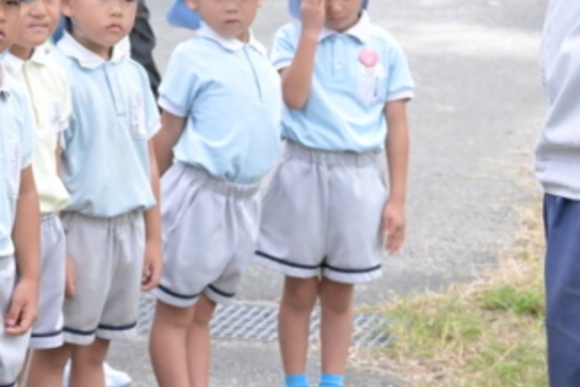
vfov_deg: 6.7
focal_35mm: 205
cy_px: -94
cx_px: -67
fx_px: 3303
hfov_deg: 9.9
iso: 5000
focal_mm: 67
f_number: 7.1
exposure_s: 1/3200
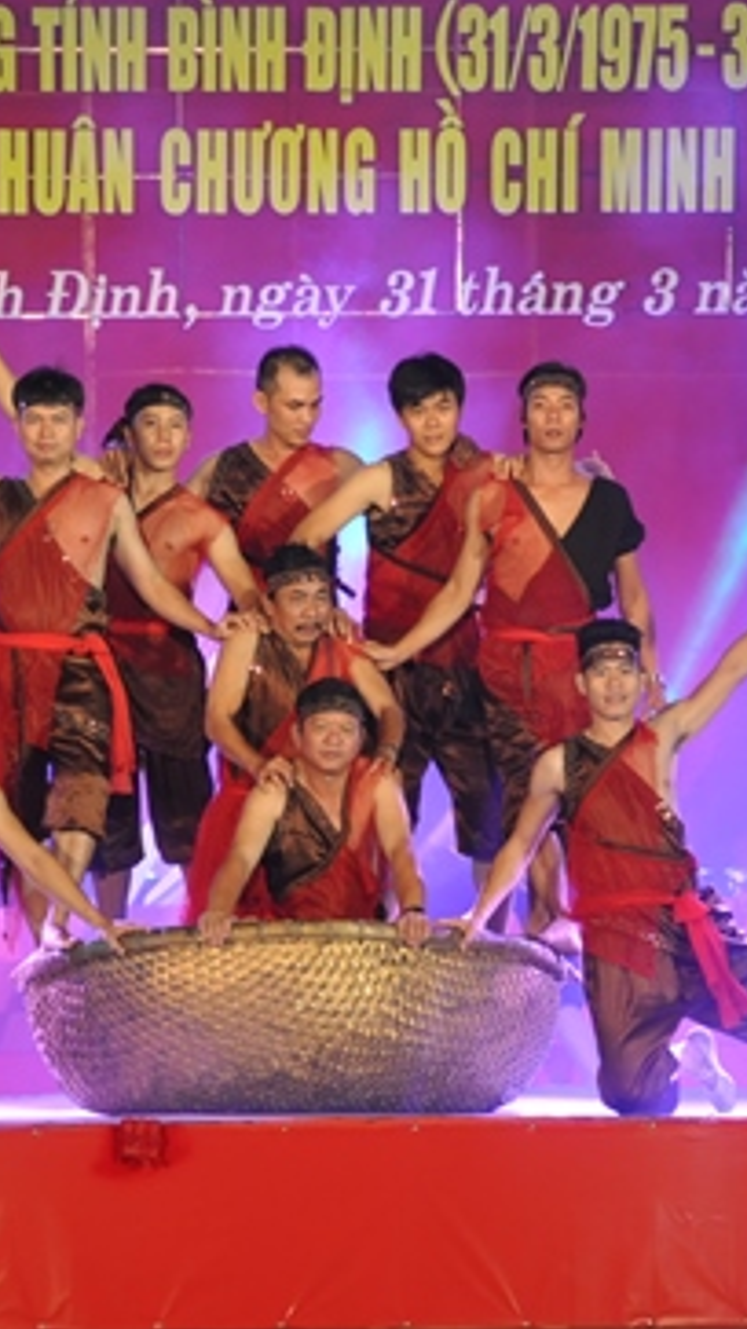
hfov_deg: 4.9
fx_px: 8802
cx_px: 381
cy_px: 664
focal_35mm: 250
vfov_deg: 8.6
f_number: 5.3
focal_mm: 105
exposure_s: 1/160
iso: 1250
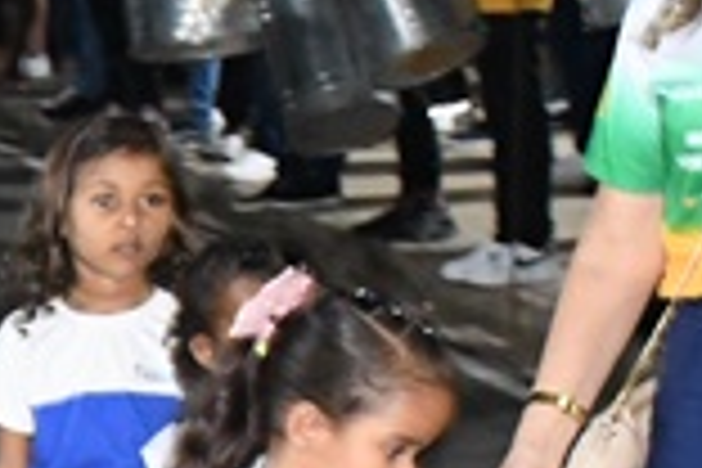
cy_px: 646
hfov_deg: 6.7
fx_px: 5772
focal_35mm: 296
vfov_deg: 4.6
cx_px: -846
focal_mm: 30
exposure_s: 1/40
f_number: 6.3
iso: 5000
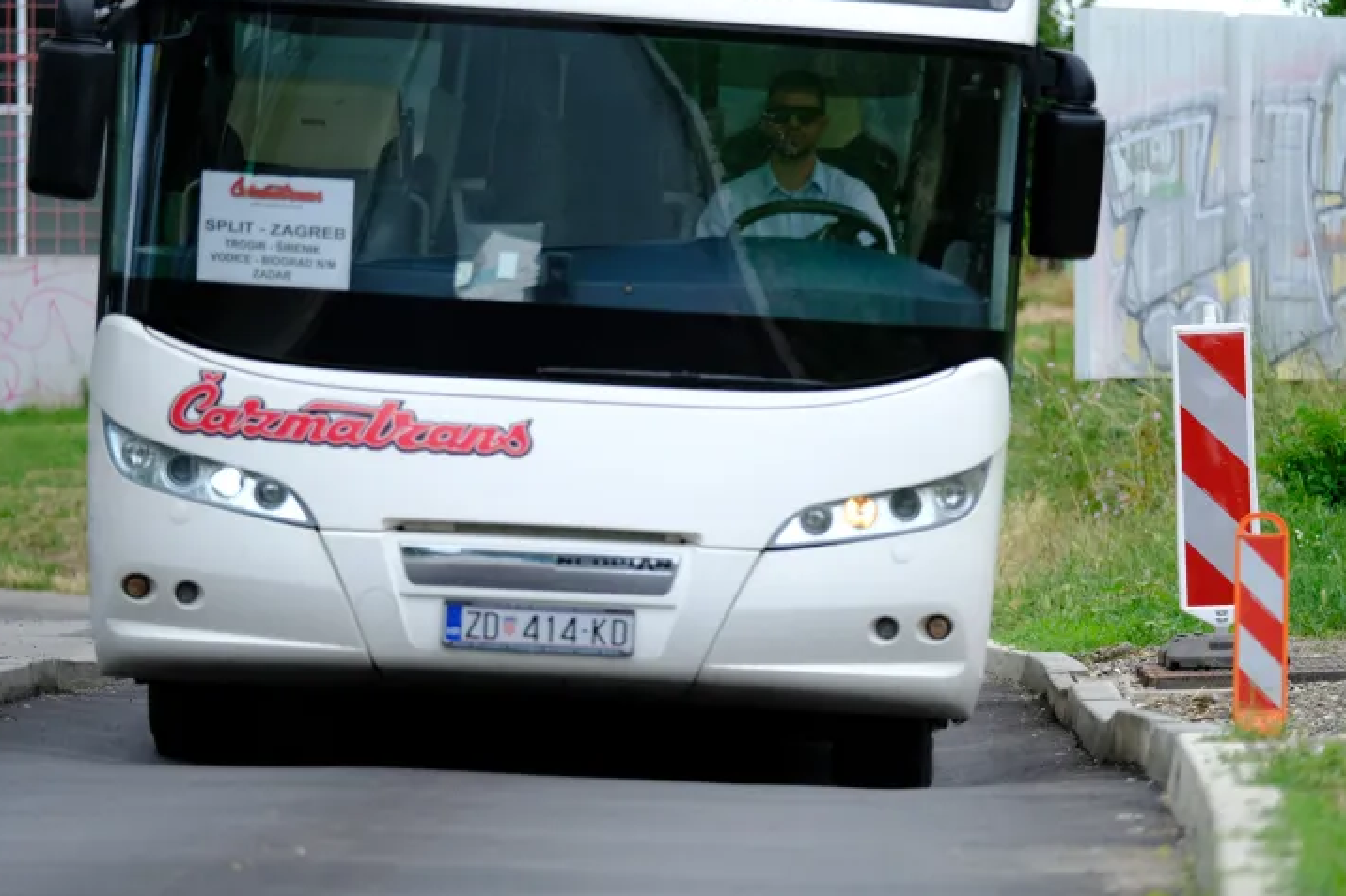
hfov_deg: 9.2
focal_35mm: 223
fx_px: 8335
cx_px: 686
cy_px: 425
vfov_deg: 6.2
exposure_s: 1/1000
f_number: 2.8
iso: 200
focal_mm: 140
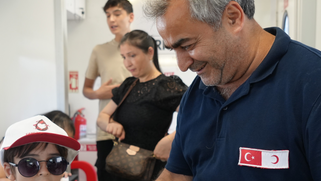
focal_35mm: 53
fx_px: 451
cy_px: 138
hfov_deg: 39.2
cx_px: 154
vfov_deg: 22.4
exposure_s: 1/160
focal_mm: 24
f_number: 4
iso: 1250
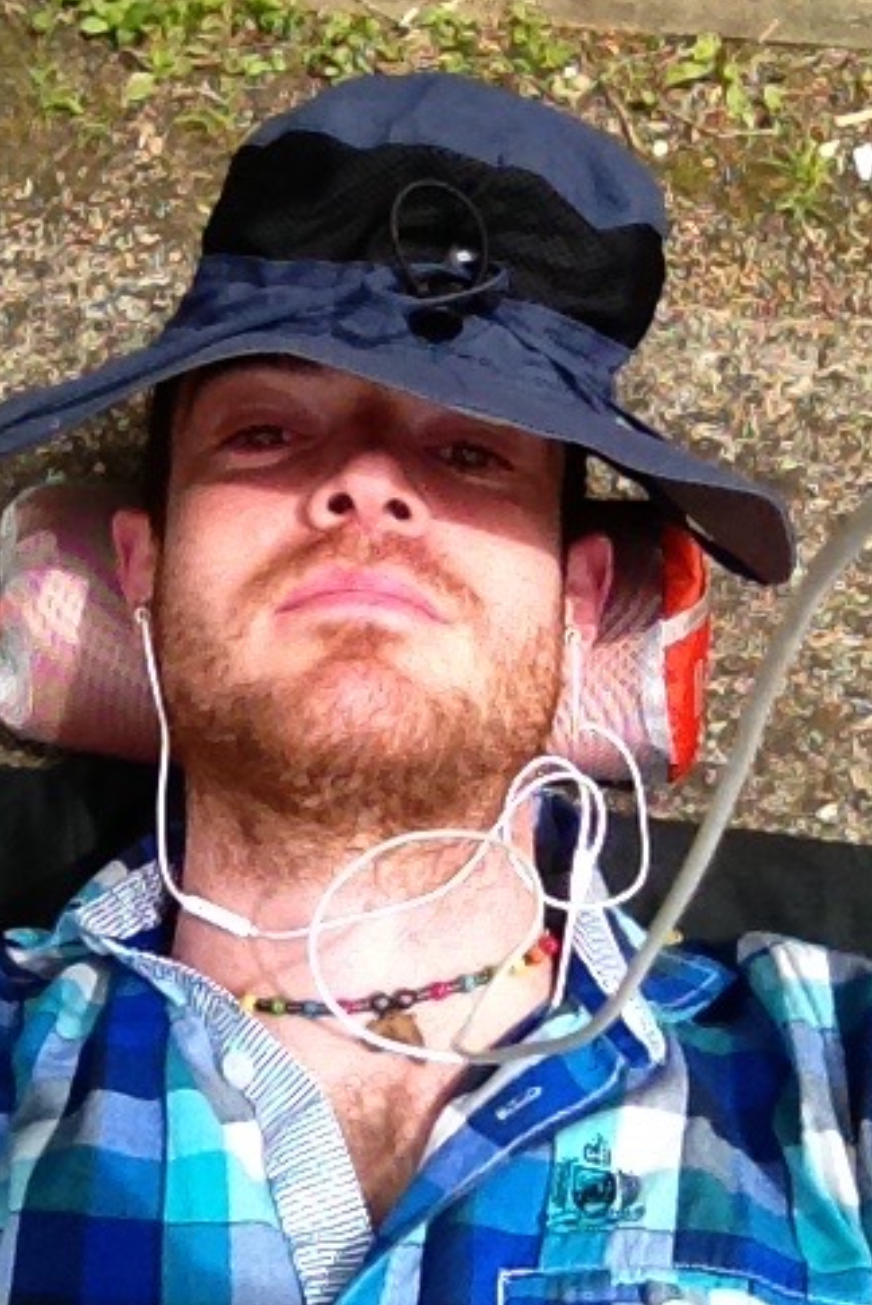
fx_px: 1741
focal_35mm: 48
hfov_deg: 28.0
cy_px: 632
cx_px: 323
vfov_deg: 41.1
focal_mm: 1.85
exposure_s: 1/1770
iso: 160
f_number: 2.4
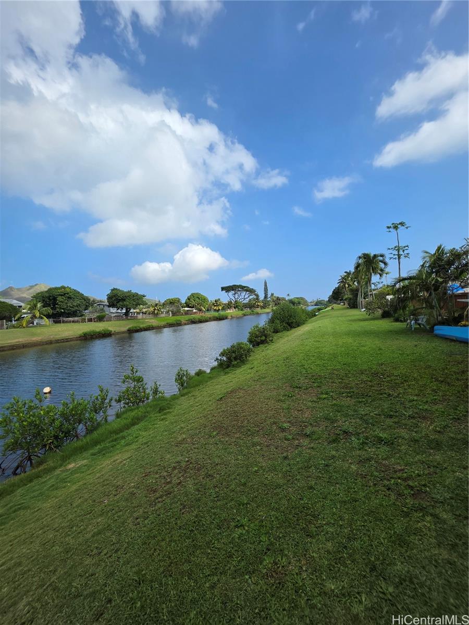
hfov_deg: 89.9
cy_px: 312
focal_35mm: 13
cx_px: 234
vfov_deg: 106.2
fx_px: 235
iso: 40
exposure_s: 1/2271
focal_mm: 2.2
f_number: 1.9
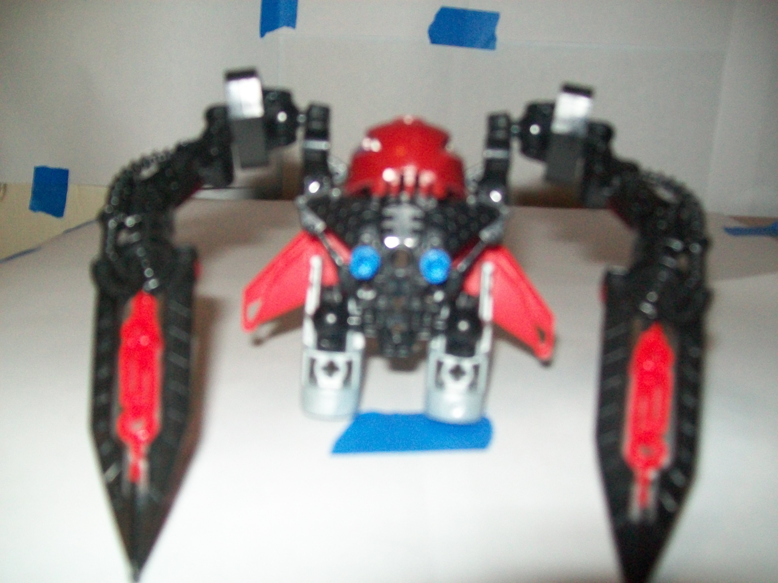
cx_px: 389
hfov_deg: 51.4
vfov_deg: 39.7
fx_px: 809
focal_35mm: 36
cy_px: 292
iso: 200
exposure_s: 1/125
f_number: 2.7
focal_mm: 6
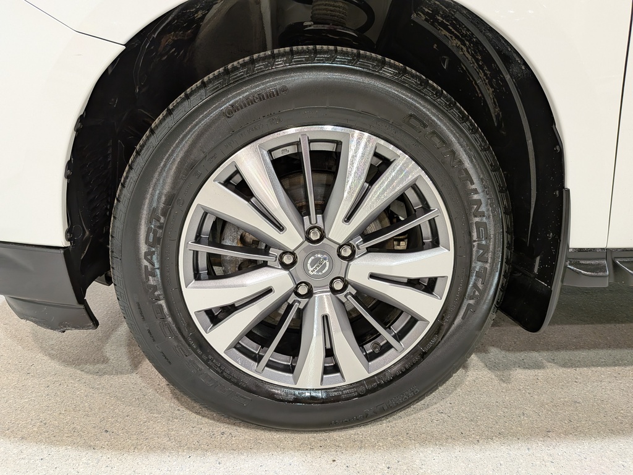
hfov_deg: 71.6
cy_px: 238
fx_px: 439
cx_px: 316
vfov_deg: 56.8
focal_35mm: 24
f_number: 1.7
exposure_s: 1/60
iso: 91
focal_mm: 4.53
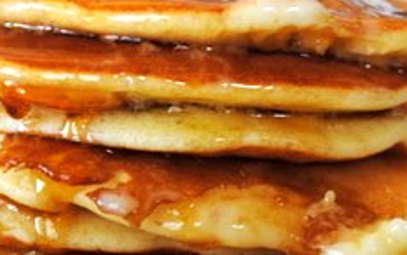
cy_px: 240
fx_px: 1121
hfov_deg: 20.6
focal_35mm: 101
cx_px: 203
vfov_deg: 12.9
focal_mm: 24
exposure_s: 1/30
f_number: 4
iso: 200
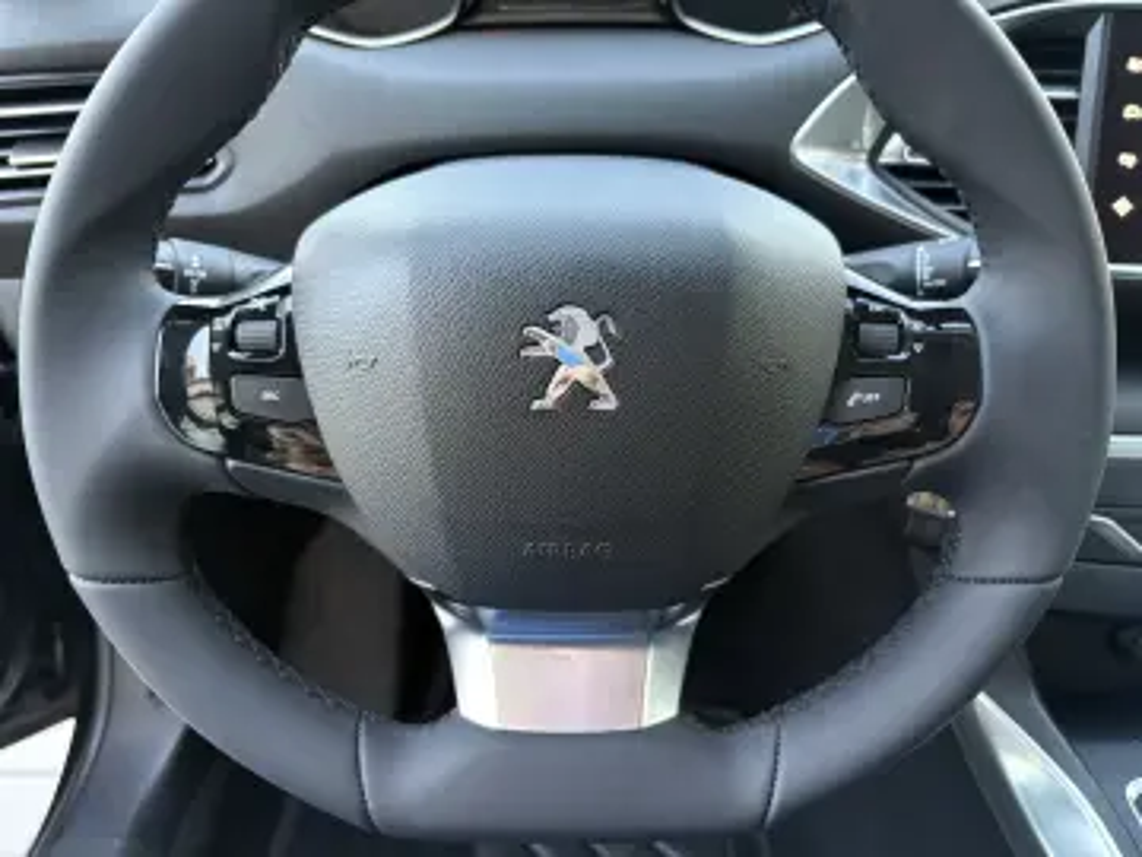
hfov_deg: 67.3
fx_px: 858
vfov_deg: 53.1
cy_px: 428
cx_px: 571
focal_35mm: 26
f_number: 1.6
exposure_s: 1/50
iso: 500
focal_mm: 5.96
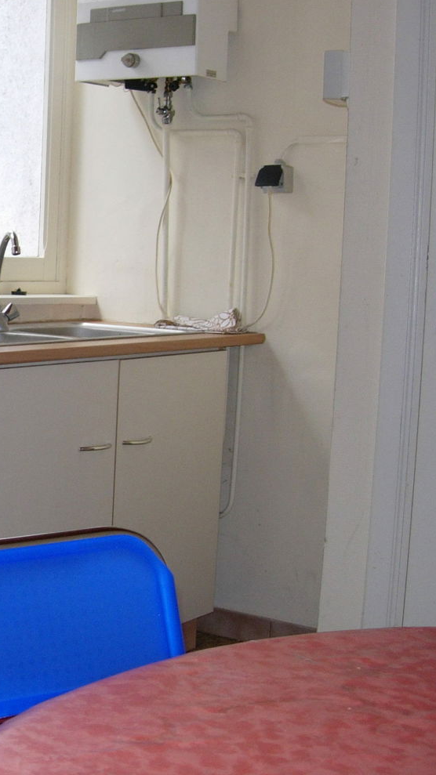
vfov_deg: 31.4
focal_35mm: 67
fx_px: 1378
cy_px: 405
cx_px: -84
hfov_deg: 17.2
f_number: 2.8
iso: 79
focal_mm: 7.8
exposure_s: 1/55.3
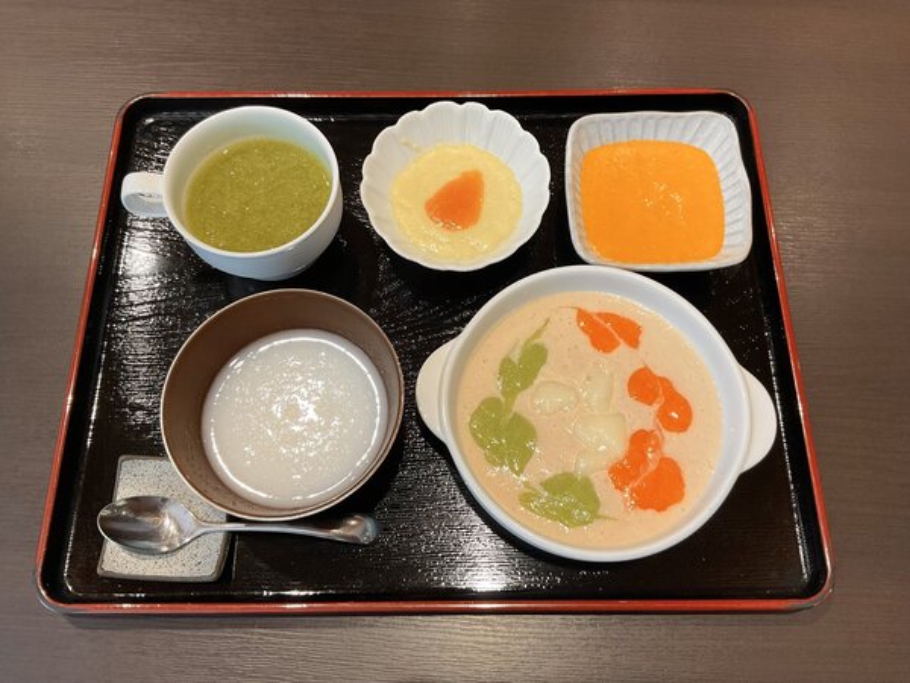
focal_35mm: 29
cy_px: 342
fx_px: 762
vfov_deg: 48.2
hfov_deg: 61.7
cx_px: 455
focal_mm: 3
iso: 64
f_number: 1.8
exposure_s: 1/120
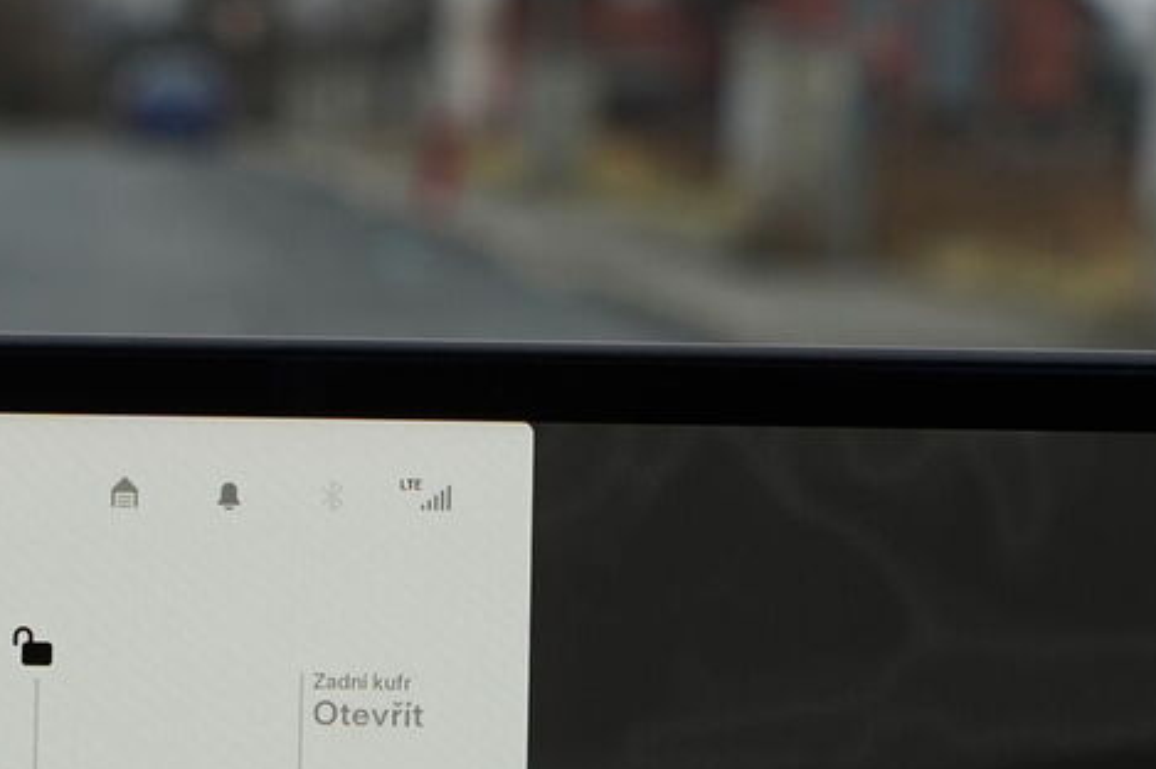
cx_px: 325
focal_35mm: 209
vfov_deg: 6.4
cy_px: 1333
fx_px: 6706
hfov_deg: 9.8
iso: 320
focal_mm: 51
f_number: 6.3
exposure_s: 1/160
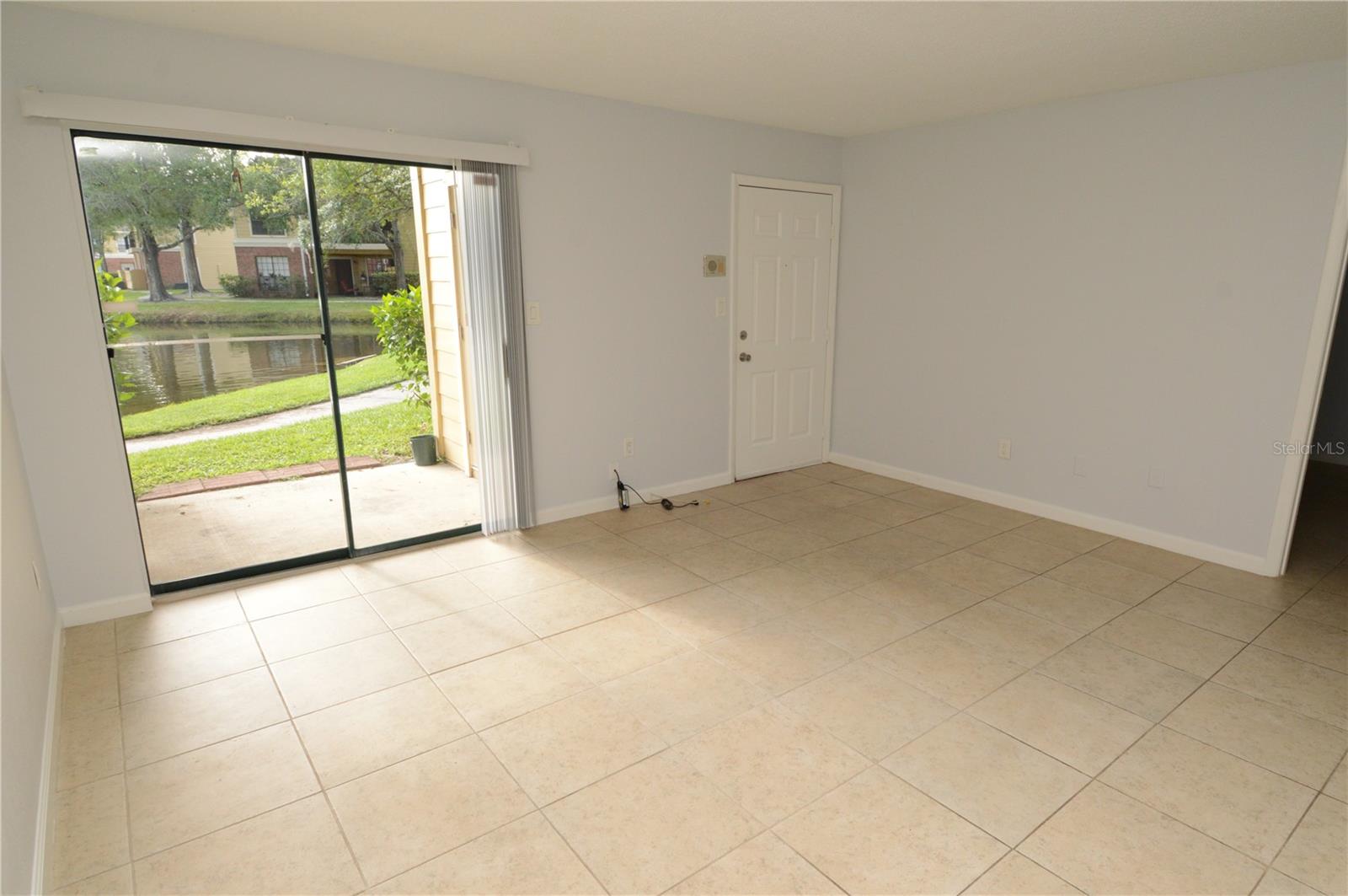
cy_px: 448
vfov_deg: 67.3
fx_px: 673
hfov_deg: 90.1
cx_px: 674
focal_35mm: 18
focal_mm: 12
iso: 800
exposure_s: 1/125
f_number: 9
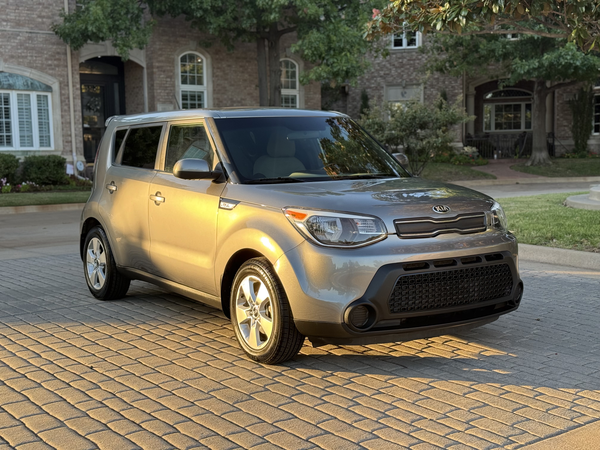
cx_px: 300
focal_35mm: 48
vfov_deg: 30.3
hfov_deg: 39.7
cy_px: 225
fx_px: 832
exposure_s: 1/357
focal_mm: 6.76
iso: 100
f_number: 1.78
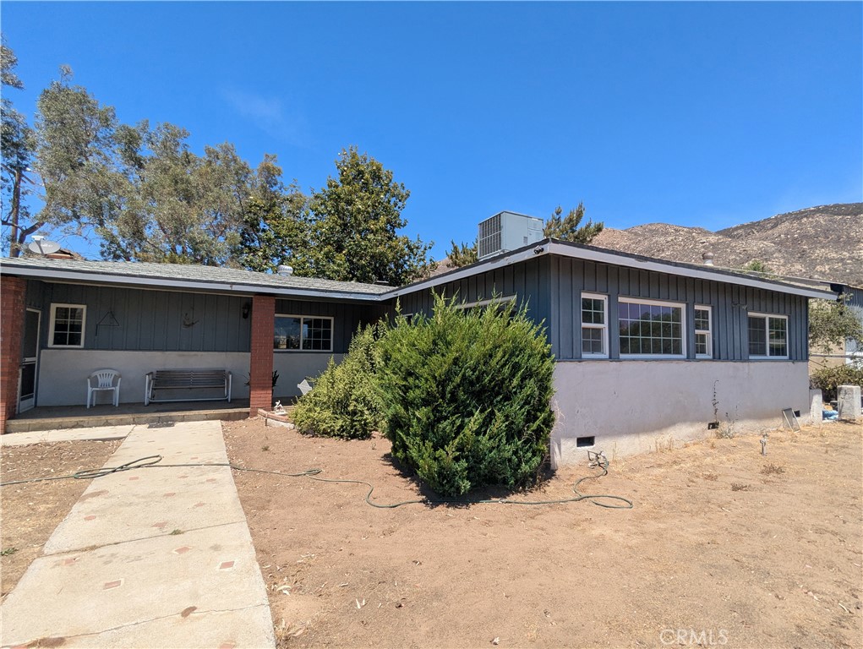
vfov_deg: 78.2
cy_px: 324
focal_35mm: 16
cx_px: 432
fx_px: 399
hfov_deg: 94.4
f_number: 2.2
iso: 54
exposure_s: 1/1214
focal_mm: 2.35
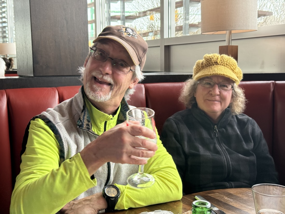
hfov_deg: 39.6
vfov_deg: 30.3
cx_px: 142
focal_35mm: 48
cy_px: 107
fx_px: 395
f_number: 1.78
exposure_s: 1/79
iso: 200
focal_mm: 6.76
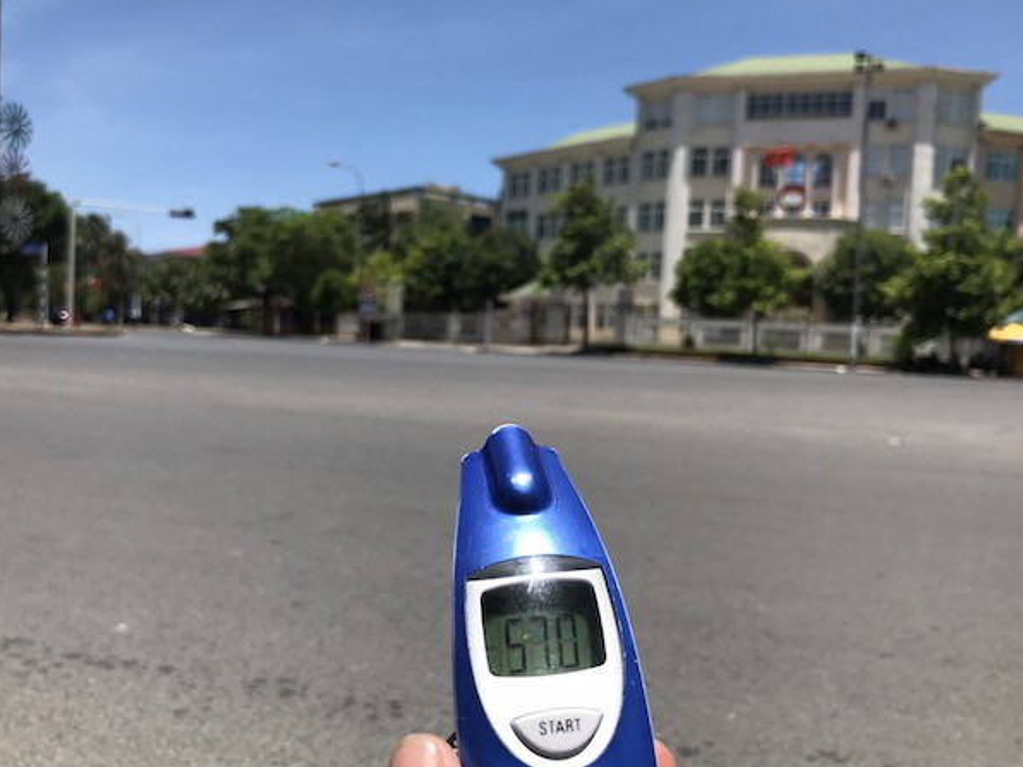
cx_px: 475
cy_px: 387
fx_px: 916
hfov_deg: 58.3
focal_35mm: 31
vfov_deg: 45.4
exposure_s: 1/2817
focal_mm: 3.99
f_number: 1.8
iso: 20
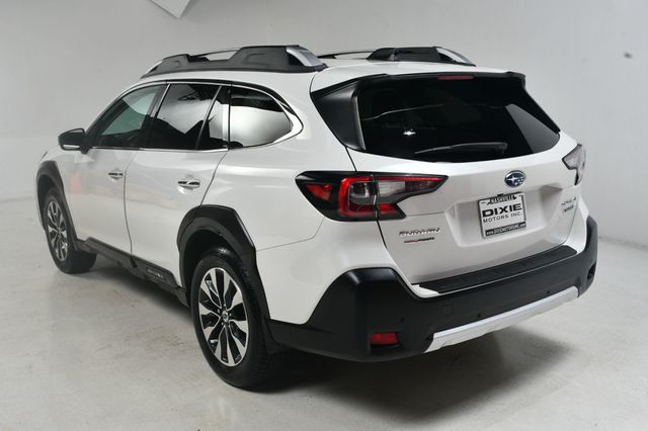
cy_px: 216
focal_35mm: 39
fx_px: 702
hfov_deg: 49.6
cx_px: 324
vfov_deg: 34.2
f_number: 14
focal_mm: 26
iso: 100
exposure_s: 1/160
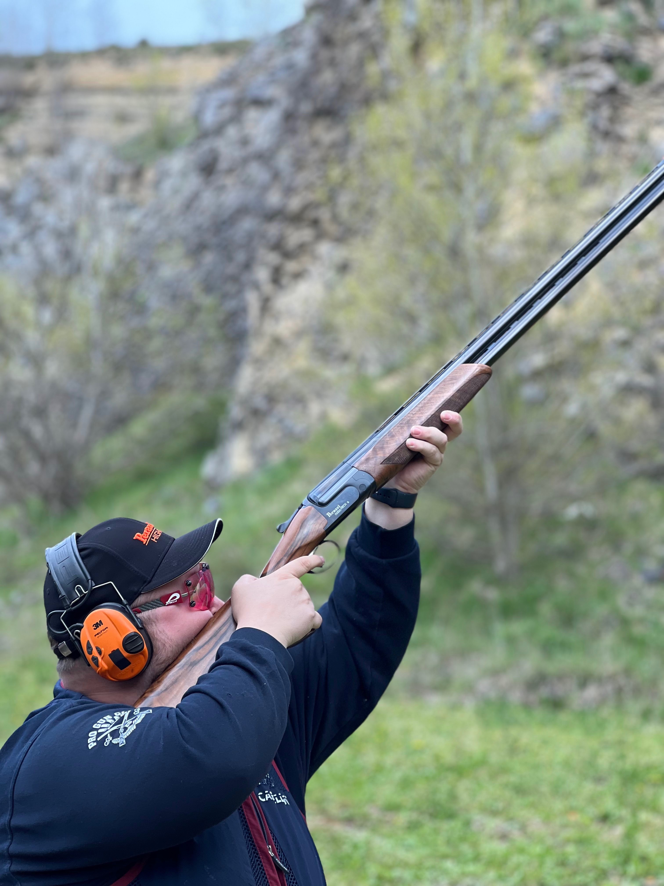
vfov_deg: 25.3
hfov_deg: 19.1
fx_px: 1969
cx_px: 332
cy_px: 443
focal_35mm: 77
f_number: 2.8
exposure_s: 1/121
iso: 32
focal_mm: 9
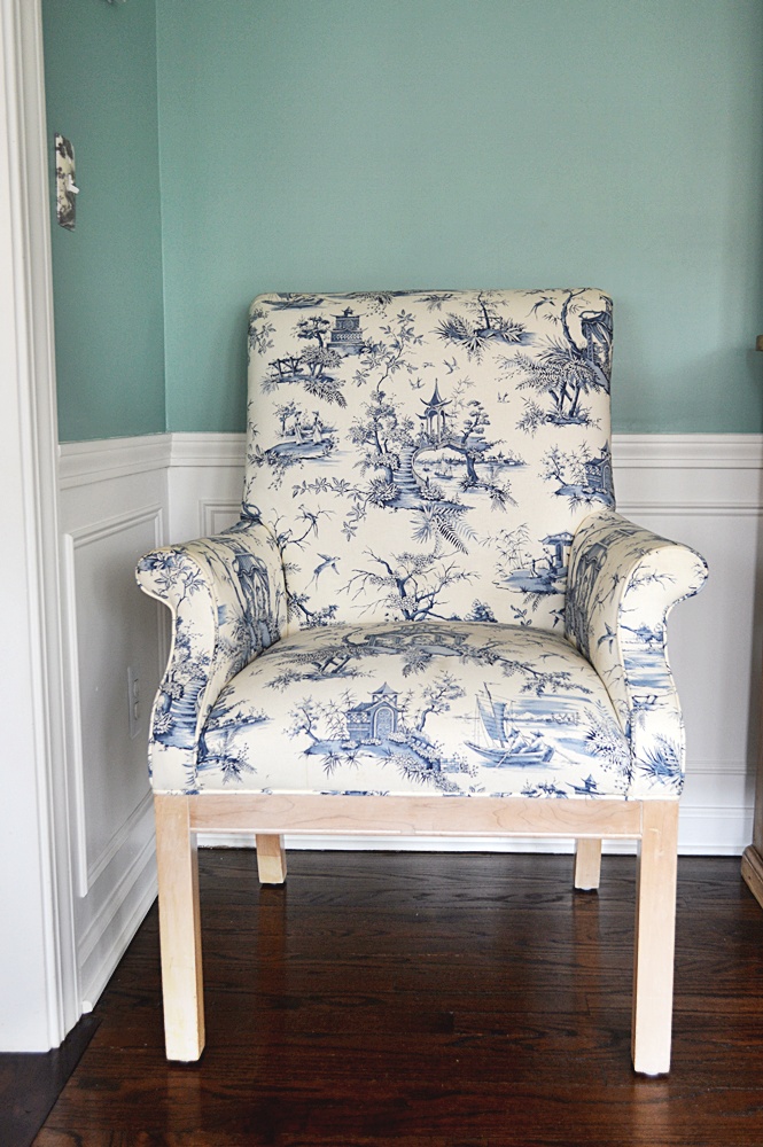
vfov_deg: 53.2
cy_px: 574
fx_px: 1146
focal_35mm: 36
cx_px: 382
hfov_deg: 36.8
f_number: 4
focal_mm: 24
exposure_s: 1/15
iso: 400
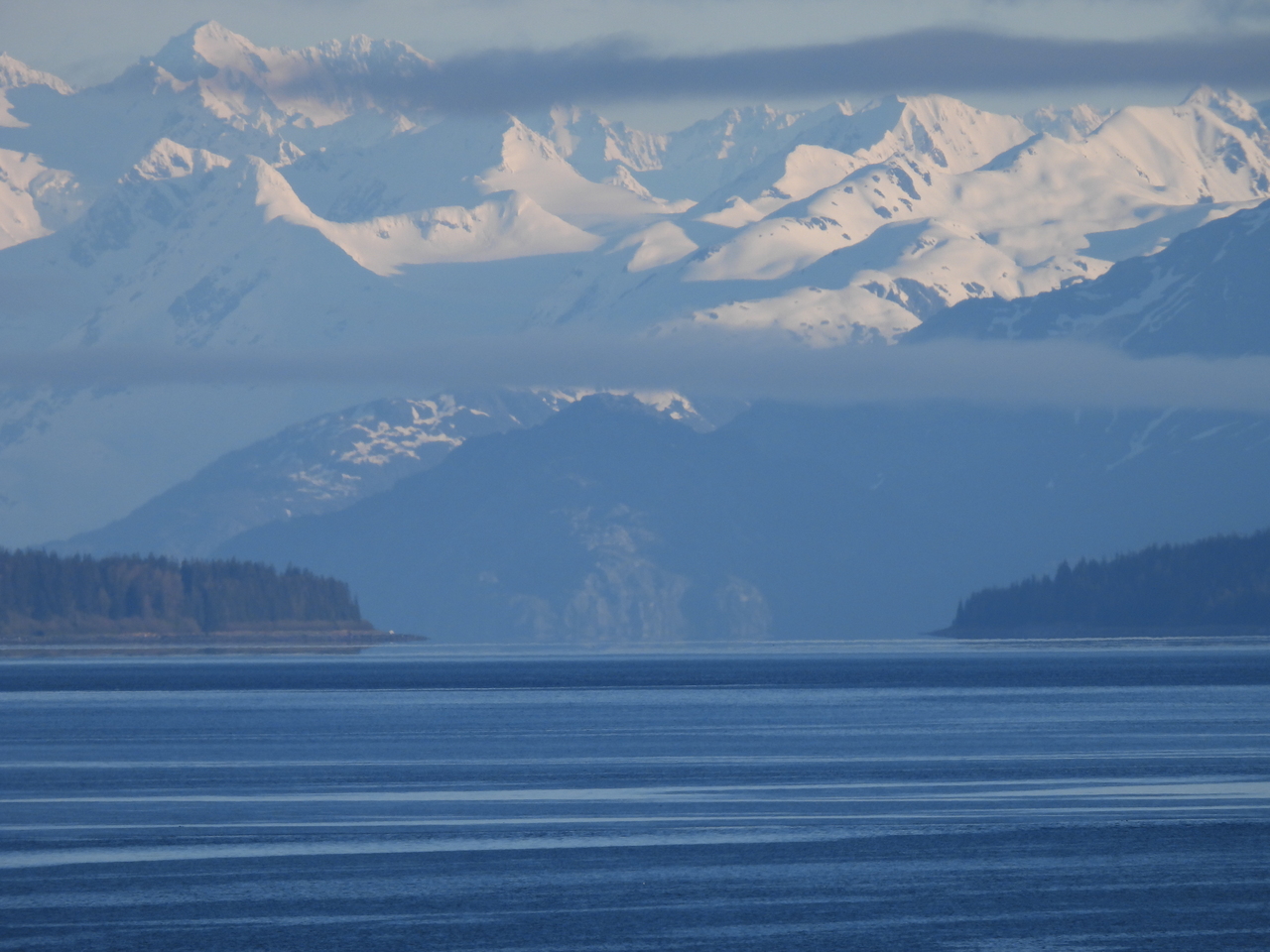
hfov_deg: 2.1
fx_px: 34854
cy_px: 476
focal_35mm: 950
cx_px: 635
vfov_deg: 1.6
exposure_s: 1/500
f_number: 5.6
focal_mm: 170
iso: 100
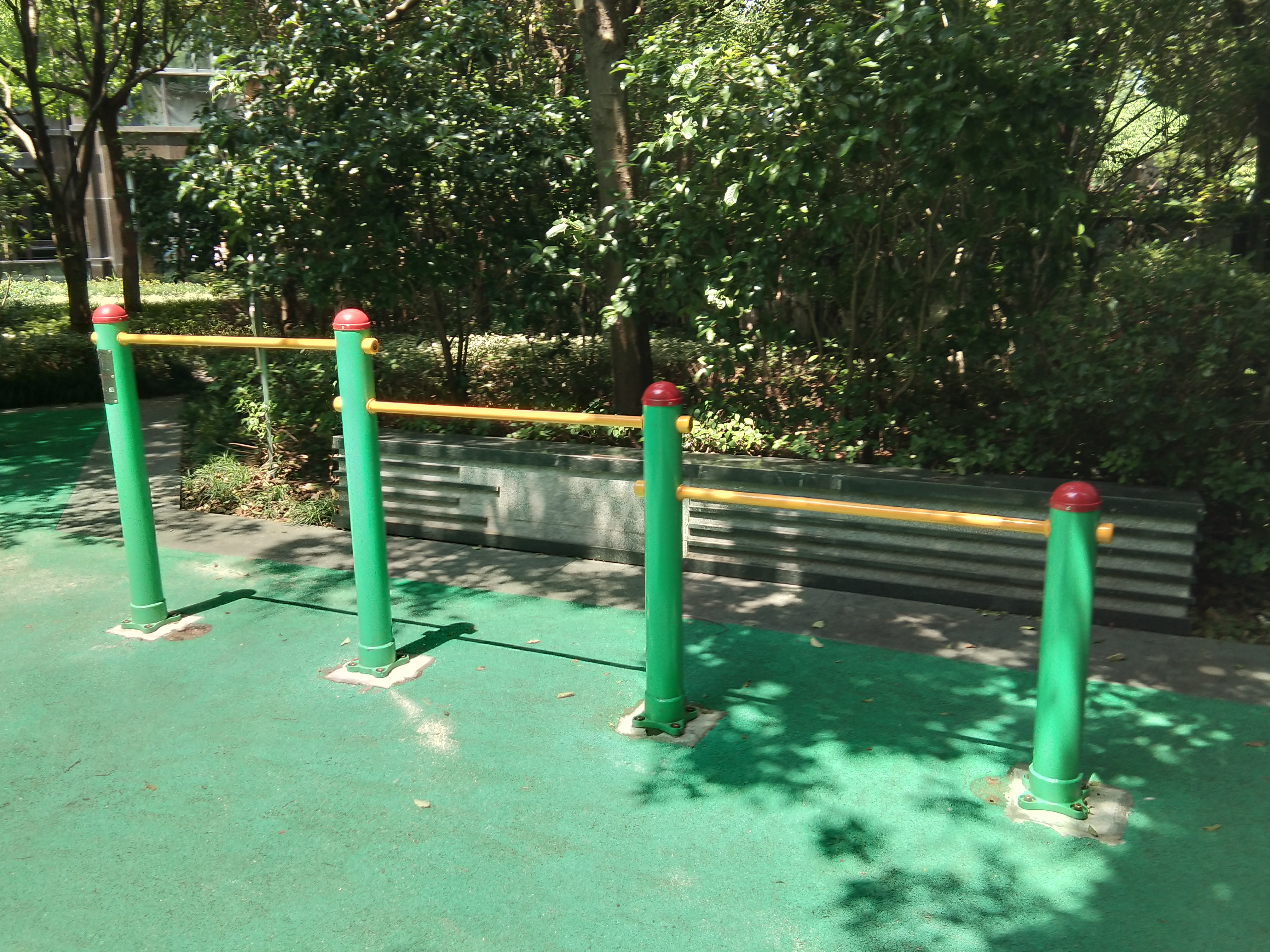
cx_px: 620
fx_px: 1174
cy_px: 475
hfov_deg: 56.8
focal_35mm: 32
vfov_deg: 44.2
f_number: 2.2
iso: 50
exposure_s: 1/289
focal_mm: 3.69
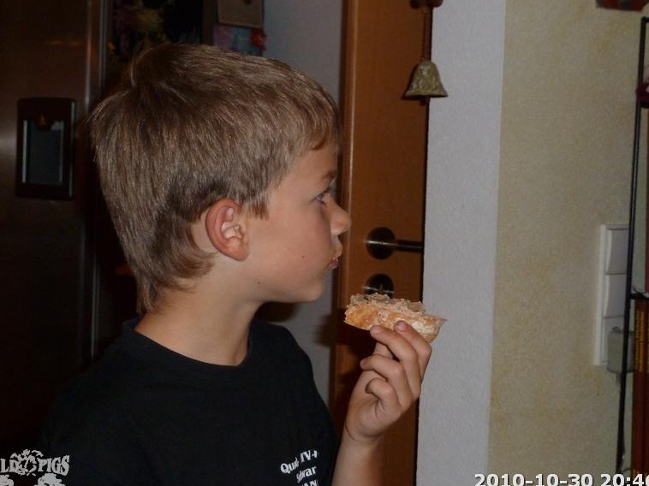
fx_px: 1424
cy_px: 239
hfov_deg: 25.7
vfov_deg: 19.4
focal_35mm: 76
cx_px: 322
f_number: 4.1
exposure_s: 1/80
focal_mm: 11.9
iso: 400
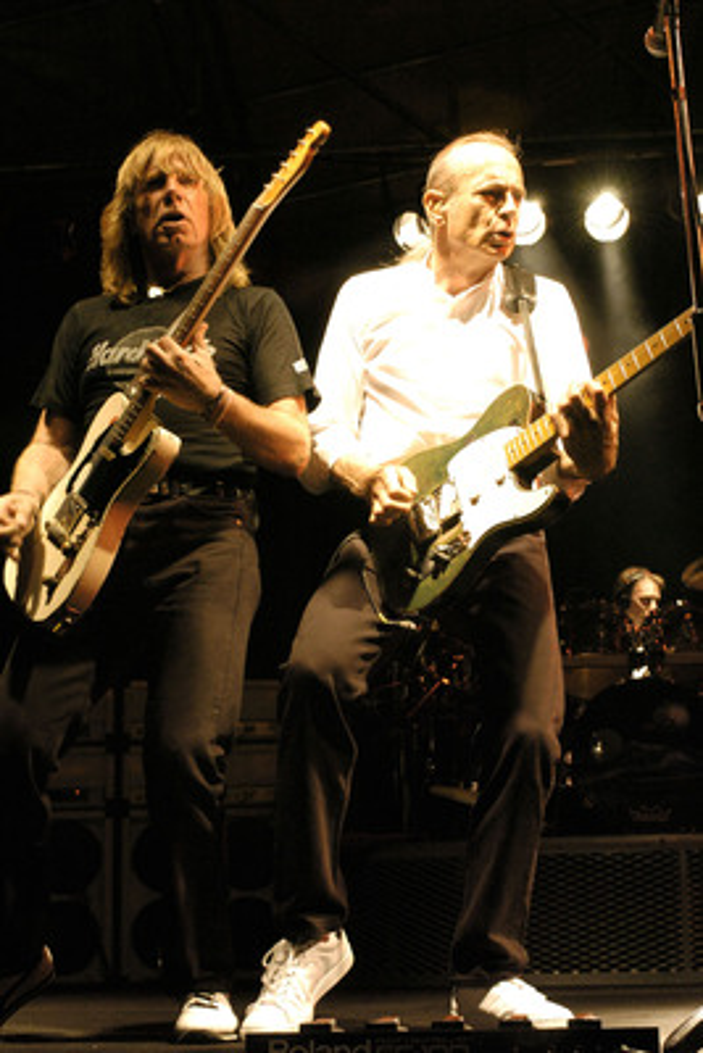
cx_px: 352
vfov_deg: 38.9
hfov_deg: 26.5
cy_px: 526
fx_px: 1492
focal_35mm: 51
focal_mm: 34
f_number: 7.1
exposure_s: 1/125
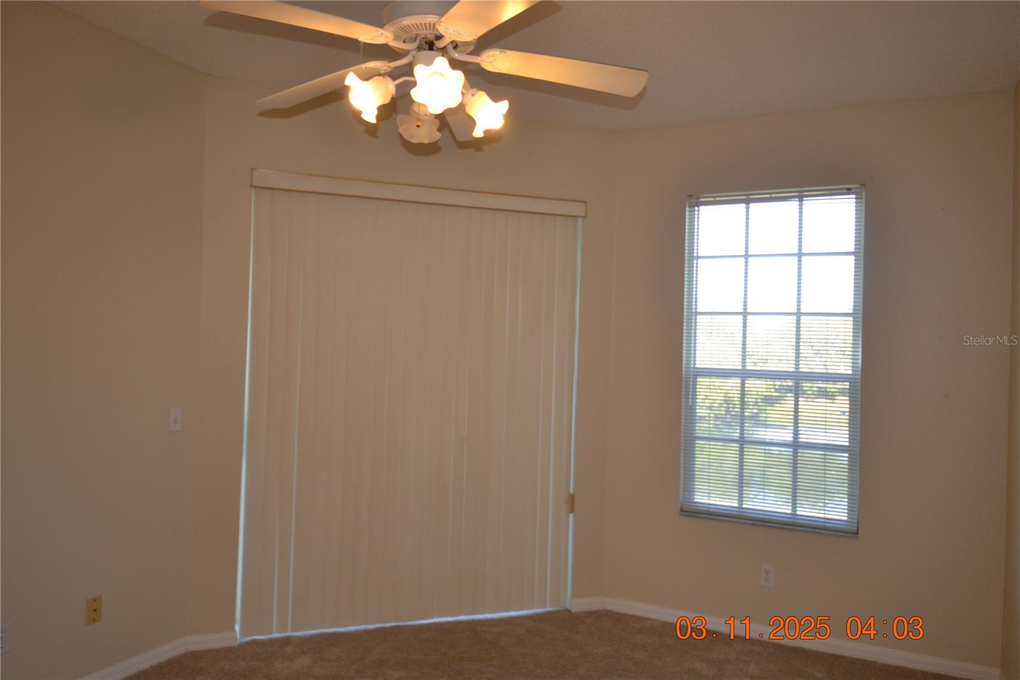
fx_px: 722
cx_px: 510
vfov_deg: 50.4
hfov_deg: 70.4
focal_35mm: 26
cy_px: 340
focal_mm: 17
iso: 400
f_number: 4.2
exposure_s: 1/100
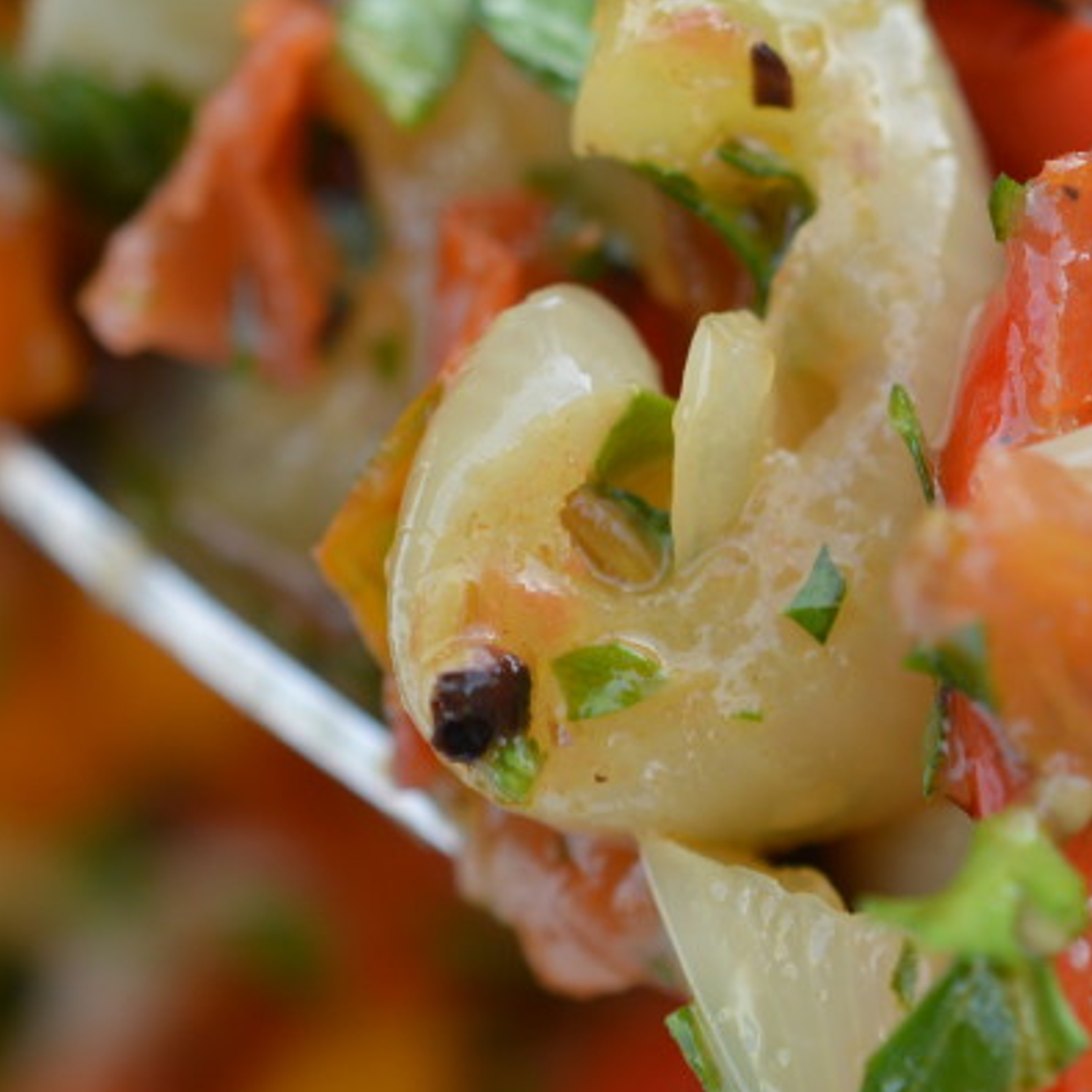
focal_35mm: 132
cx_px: 1366
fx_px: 4711
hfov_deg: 12.8
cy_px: 558
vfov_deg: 13.2
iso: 160
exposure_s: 1/125
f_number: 5.6
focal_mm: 40
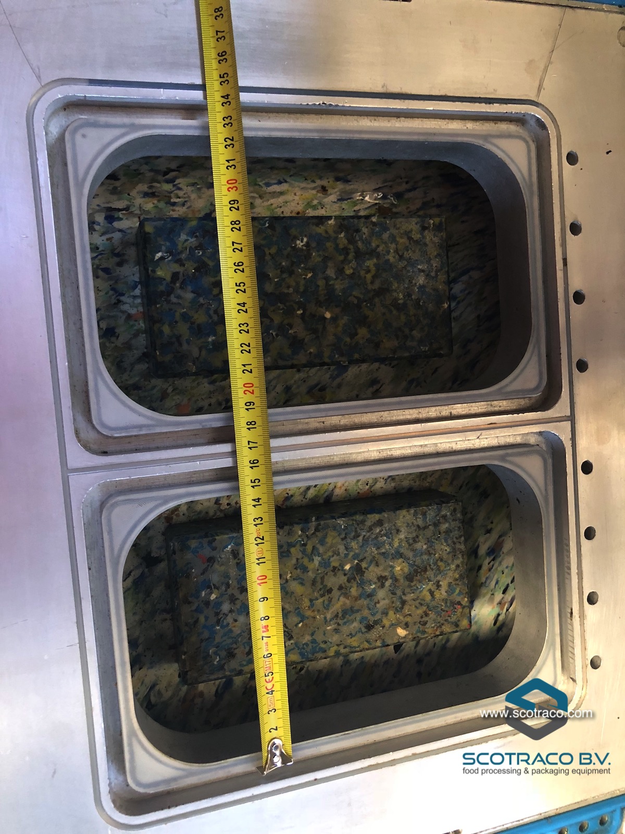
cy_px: 417
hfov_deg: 49.7
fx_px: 674
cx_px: 312
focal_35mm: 28
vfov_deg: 63.4
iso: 100
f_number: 1.8
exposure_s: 1/15
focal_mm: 3.99
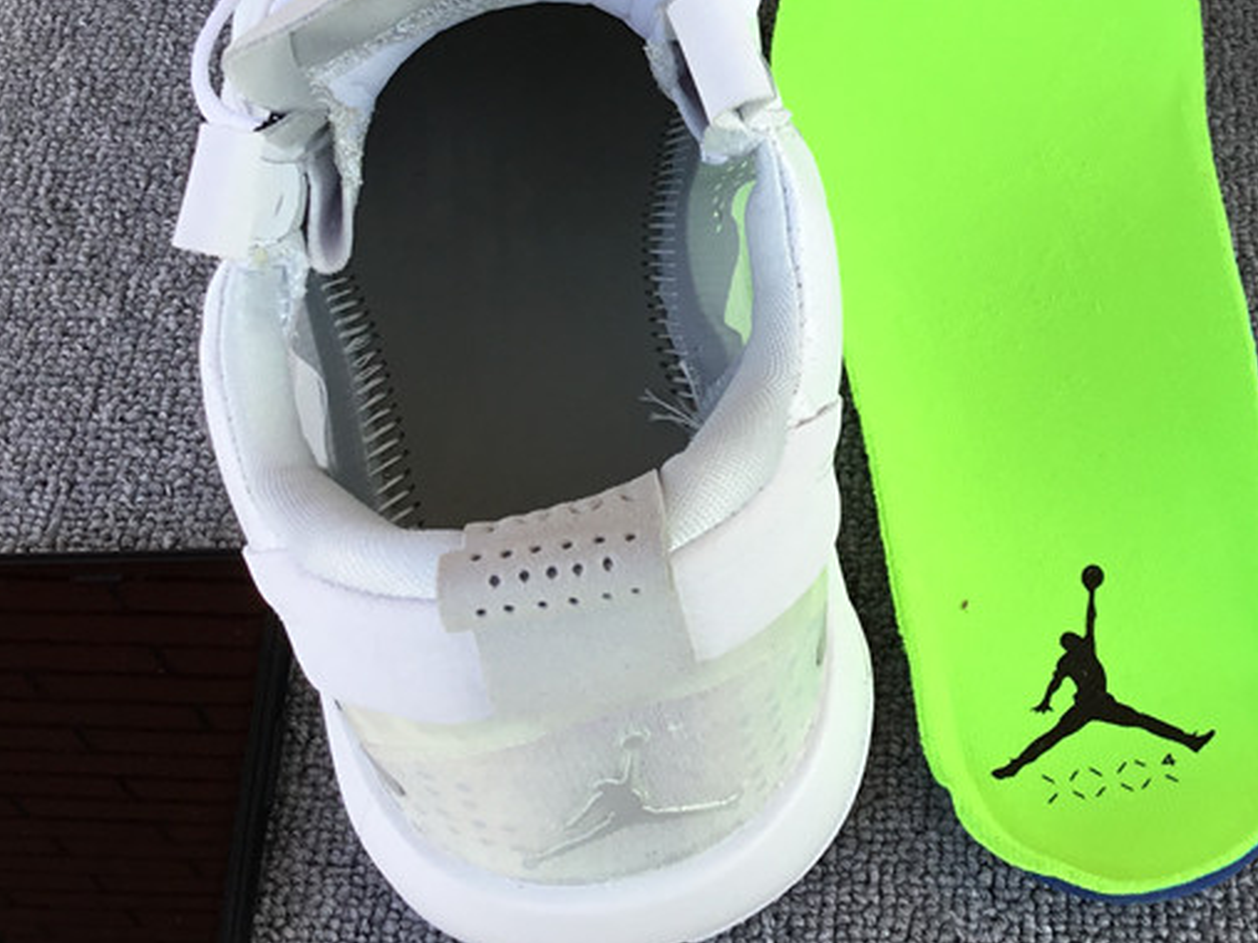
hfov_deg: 34.4
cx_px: 888
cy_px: 259
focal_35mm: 55
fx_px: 1998
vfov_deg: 26.3
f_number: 2.4
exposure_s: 1/179
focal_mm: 3.3
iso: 25
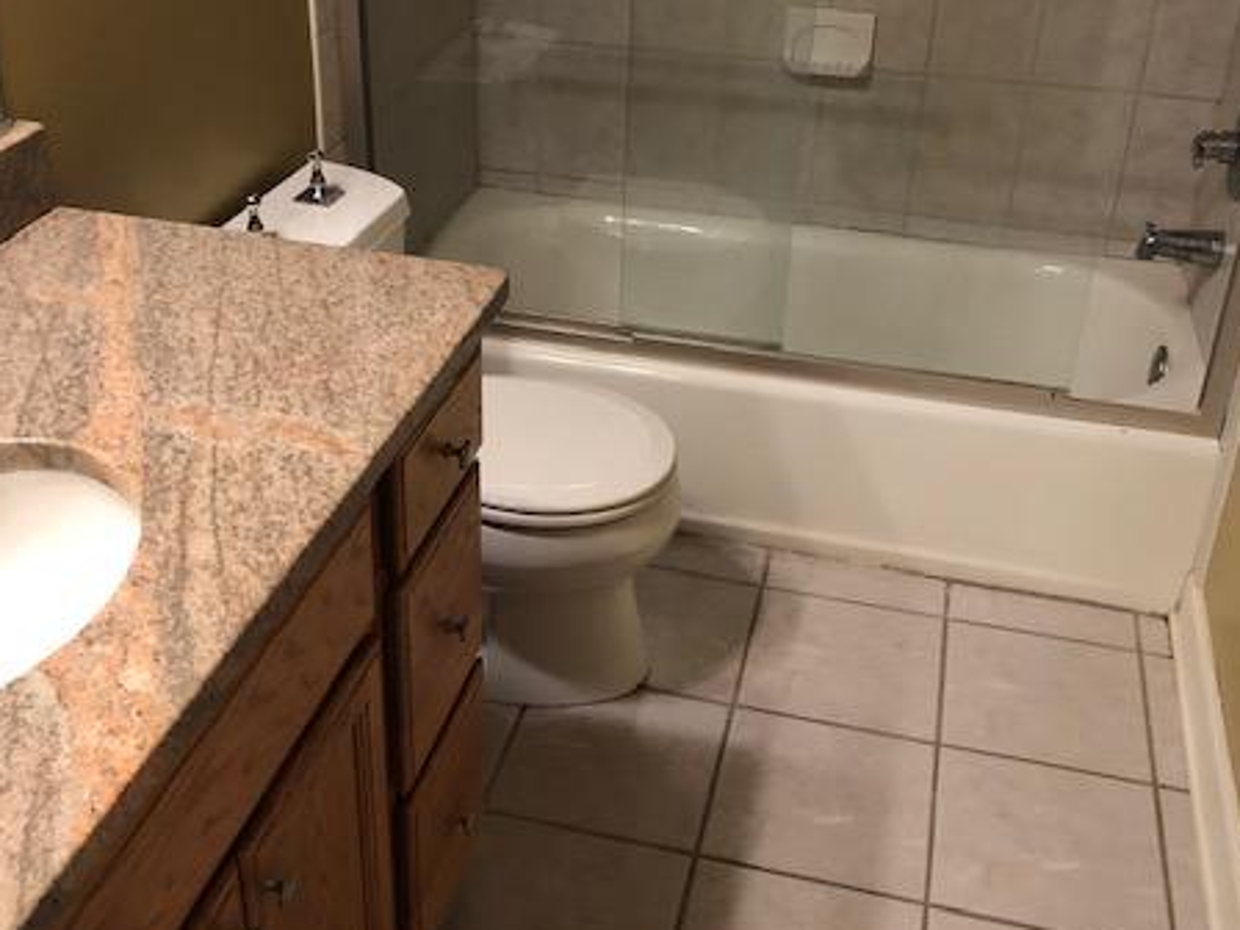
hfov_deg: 46.8
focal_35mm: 40
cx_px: 592
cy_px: 349
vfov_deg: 35.8
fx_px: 1433
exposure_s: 1/15
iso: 64
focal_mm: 3.99
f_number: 1.8
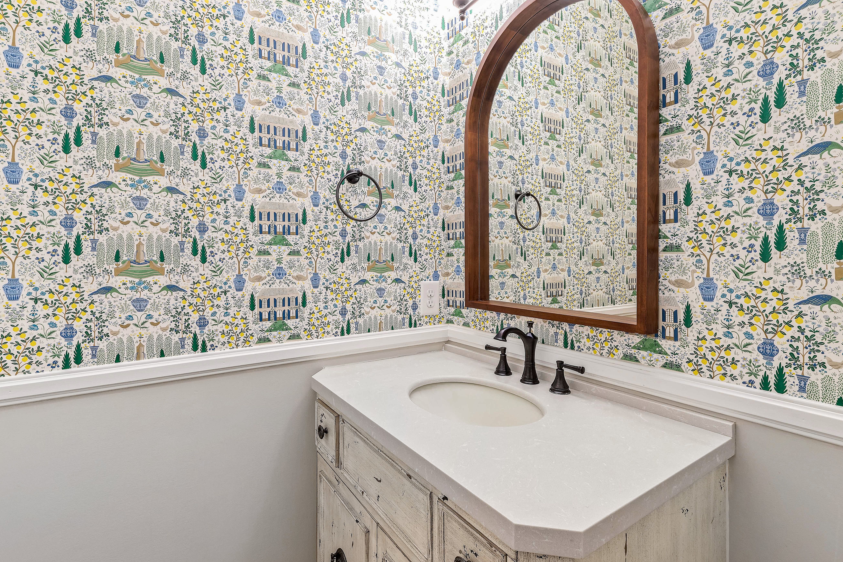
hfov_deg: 96.7
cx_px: 419
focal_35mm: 16
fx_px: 375
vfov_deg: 73.7
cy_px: 277
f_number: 9
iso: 100
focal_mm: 10
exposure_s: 1
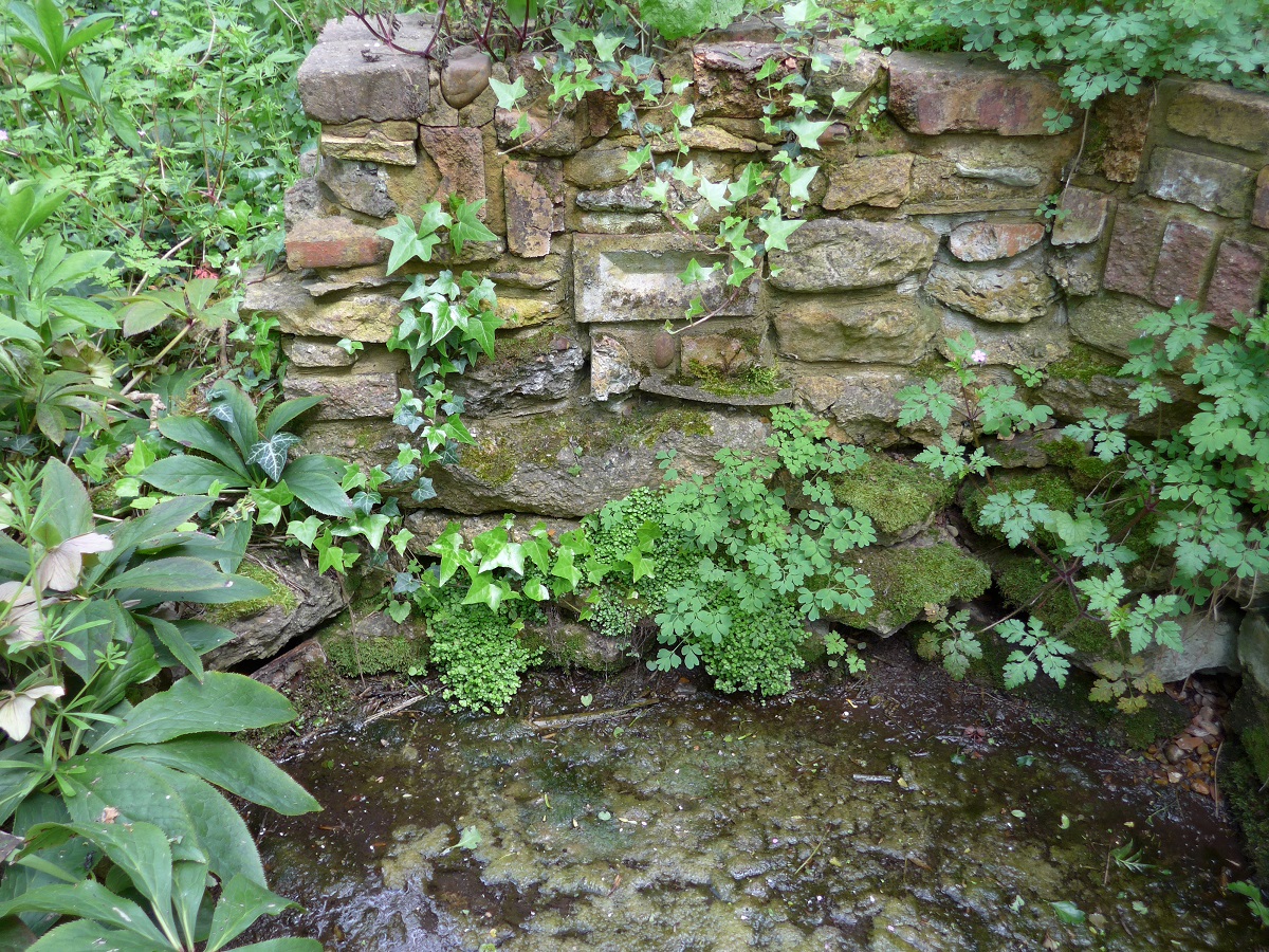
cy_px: 476
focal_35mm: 29
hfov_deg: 61.7
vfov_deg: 48.2
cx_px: 634
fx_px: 1063
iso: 80
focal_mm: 6
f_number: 2
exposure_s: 1/100
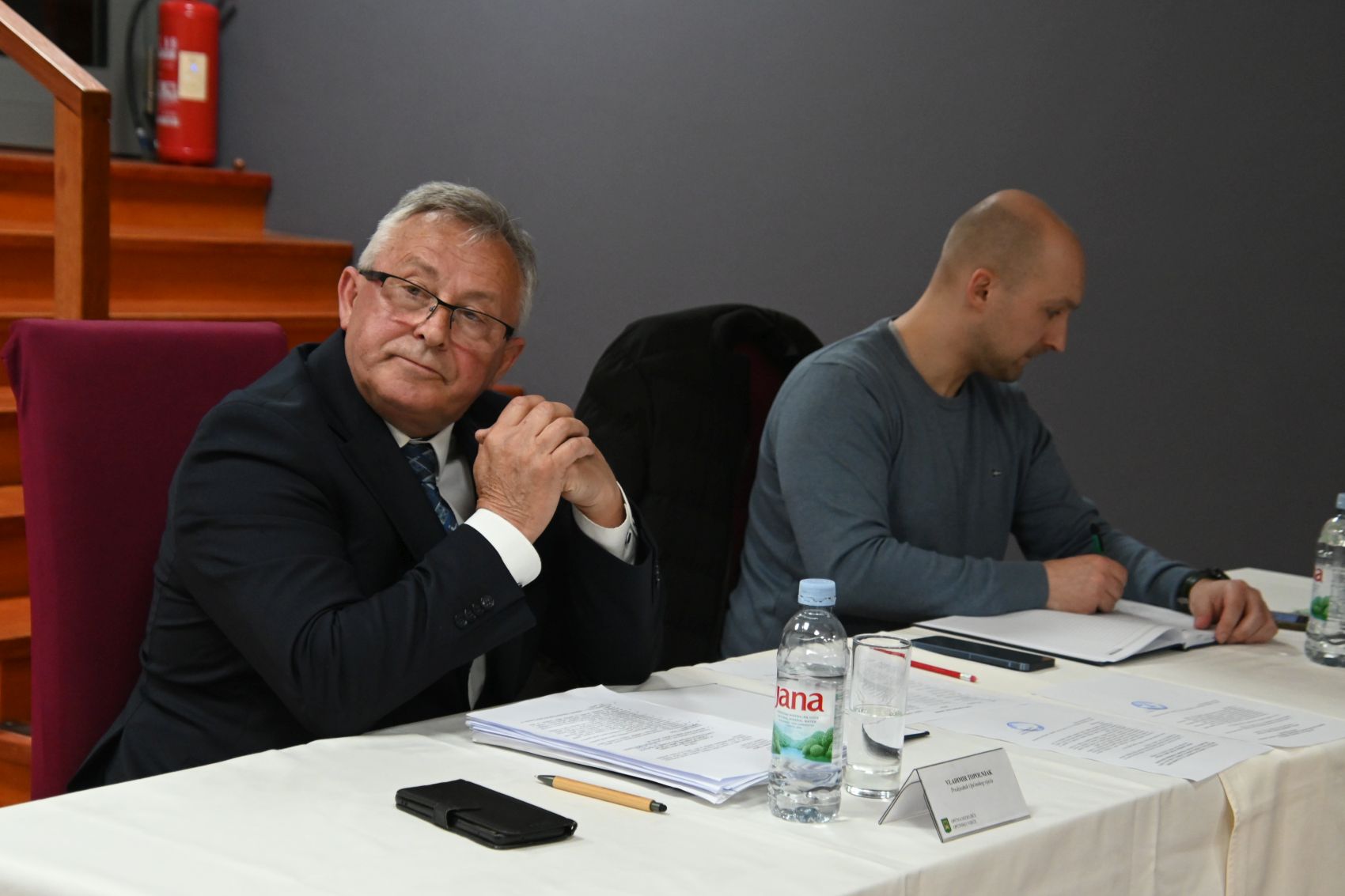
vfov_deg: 19.7
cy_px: 448
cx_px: 672
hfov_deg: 29.2
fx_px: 2577
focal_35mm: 69
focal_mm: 46
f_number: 4
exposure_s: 1/100
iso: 2500
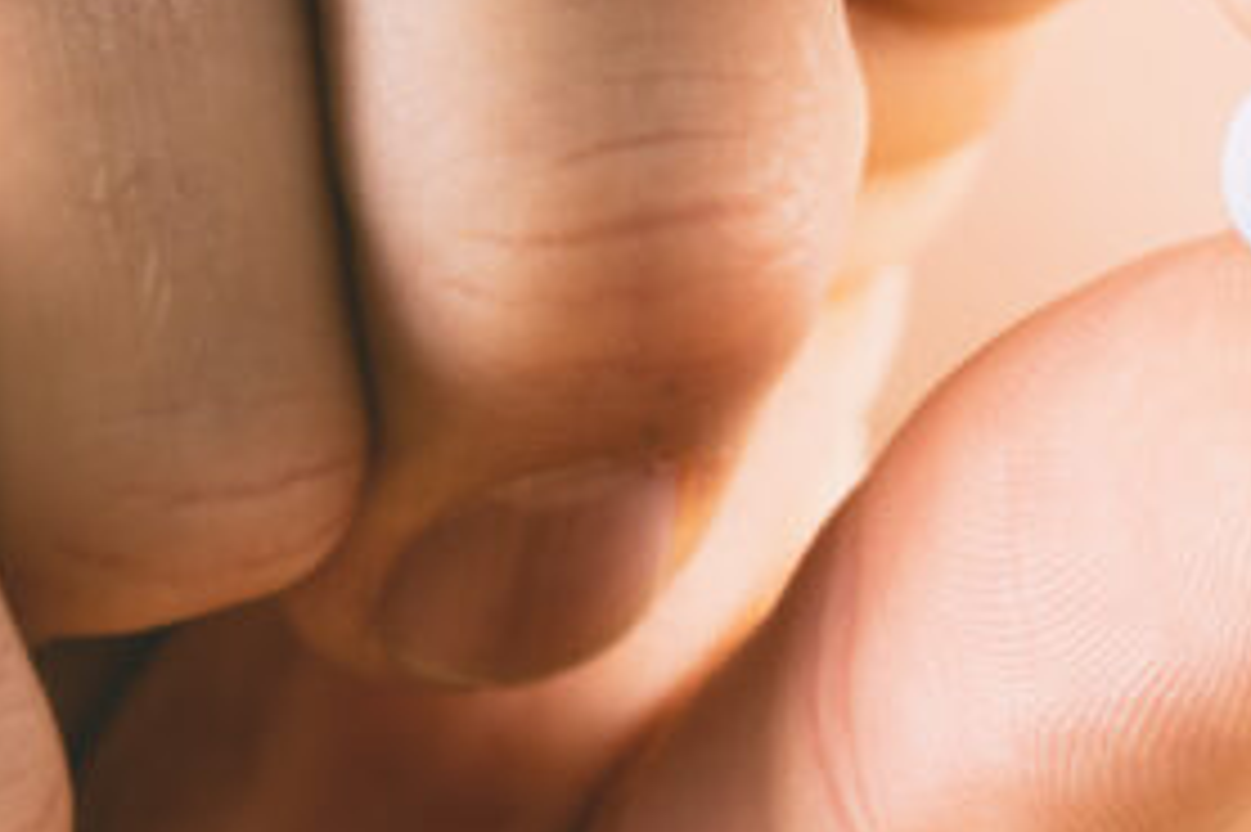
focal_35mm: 1107
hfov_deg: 1.9
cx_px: 1323
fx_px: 38444
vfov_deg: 1.2
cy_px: 432
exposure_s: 1/125
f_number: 13
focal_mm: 300
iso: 100
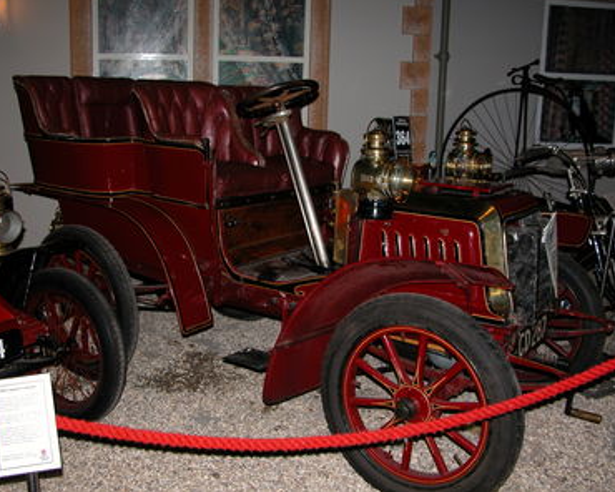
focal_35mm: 38
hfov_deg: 47.9
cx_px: 289
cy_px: 246
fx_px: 692
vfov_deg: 39.2
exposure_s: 1/60
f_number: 2.8
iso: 100
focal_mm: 9.2
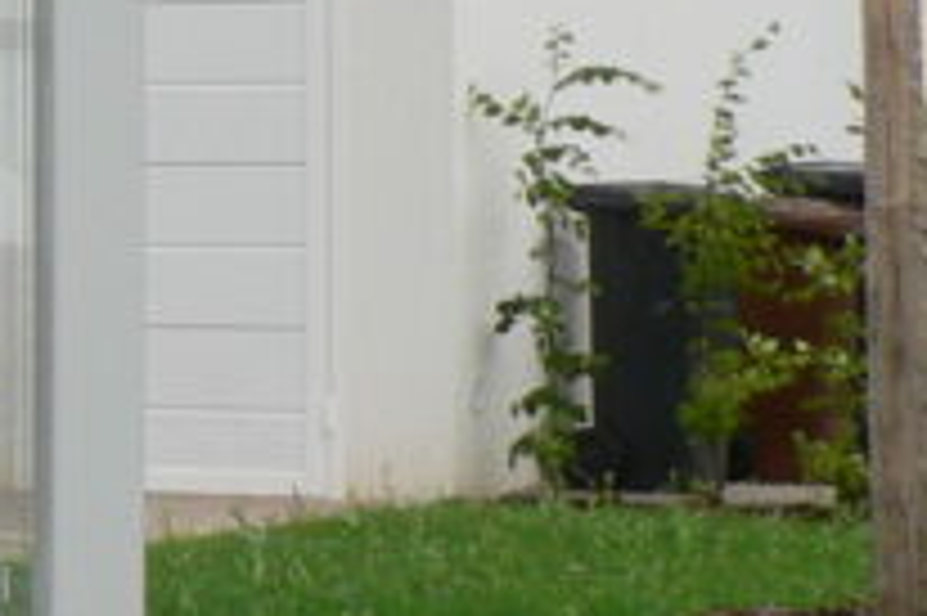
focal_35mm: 186
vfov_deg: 7.3
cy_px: -238
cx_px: -774
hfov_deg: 10.4
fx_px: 4786
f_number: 5
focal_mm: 6
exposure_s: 1/400
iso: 80
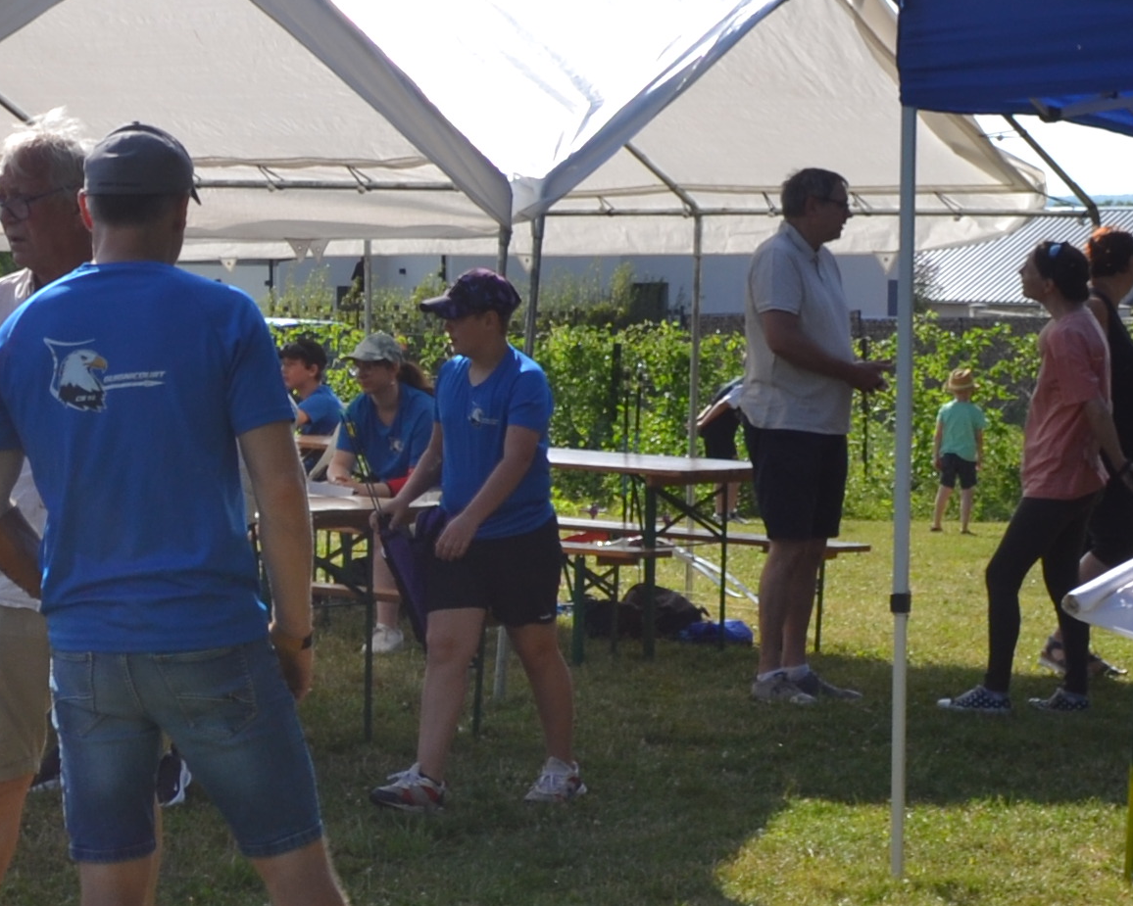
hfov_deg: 18.6
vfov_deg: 15.2
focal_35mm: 101
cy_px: 583
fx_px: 3387
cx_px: 38
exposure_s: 1/250
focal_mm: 18
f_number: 8
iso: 100
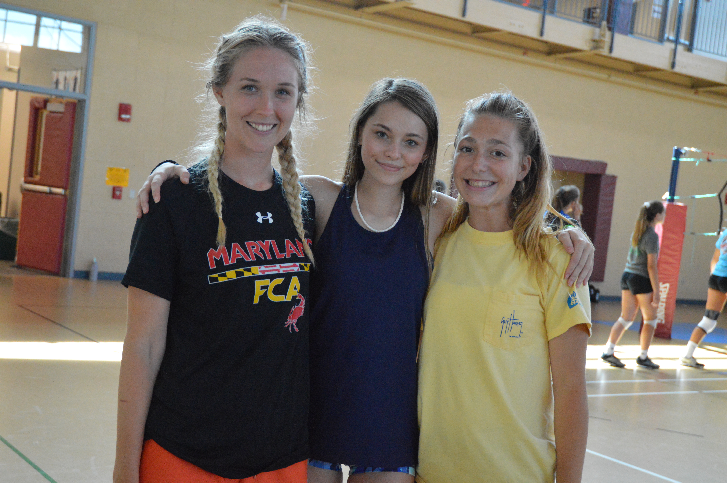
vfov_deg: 25.7
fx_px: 1059
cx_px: 364
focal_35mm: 52
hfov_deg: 37.9
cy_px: 242
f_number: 4.2
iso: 3200
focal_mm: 35
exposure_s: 1/250
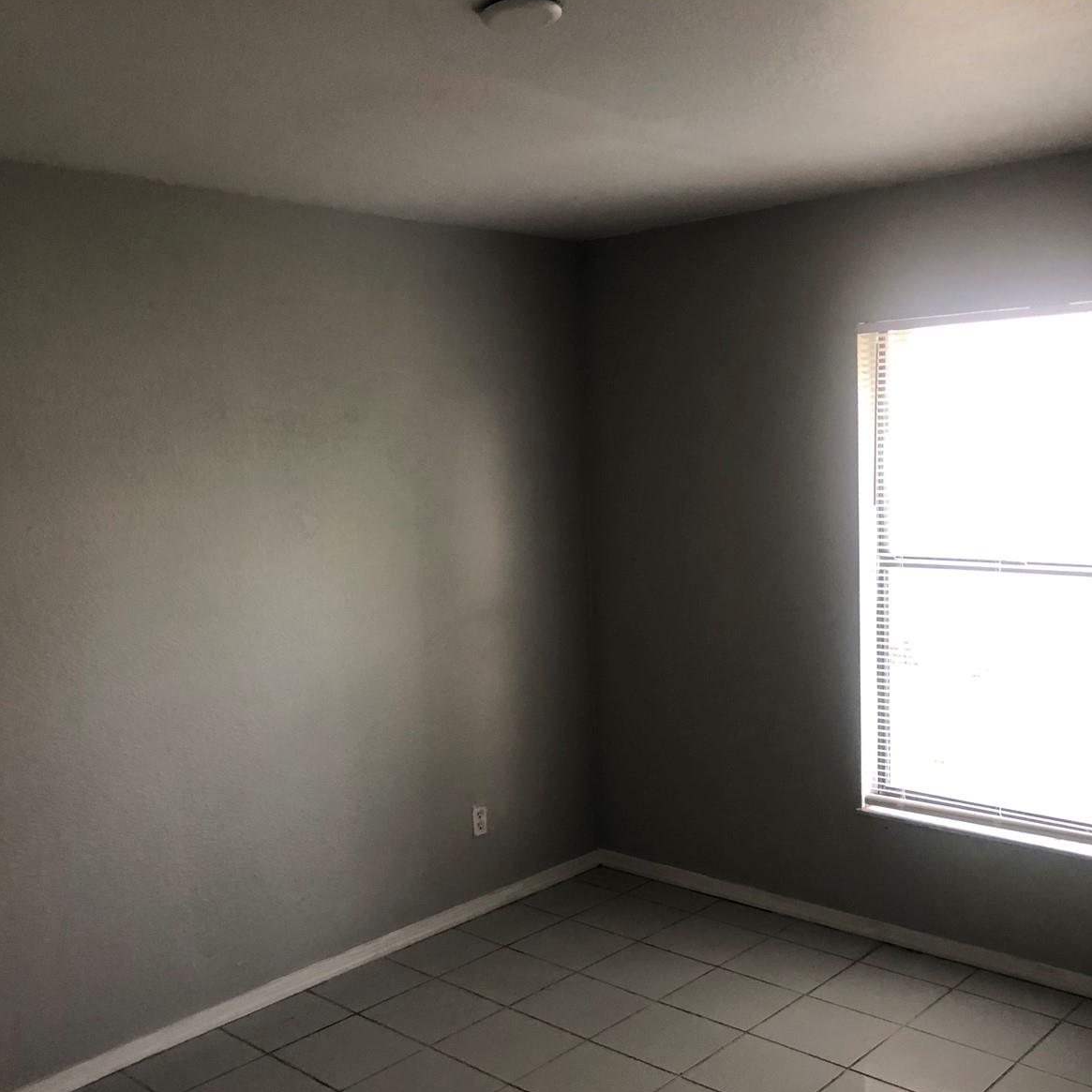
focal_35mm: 34
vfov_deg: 48.4
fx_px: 1213
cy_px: 554
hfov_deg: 48.4
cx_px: 524
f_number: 1.8
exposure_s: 1/15
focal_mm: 3.99
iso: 64
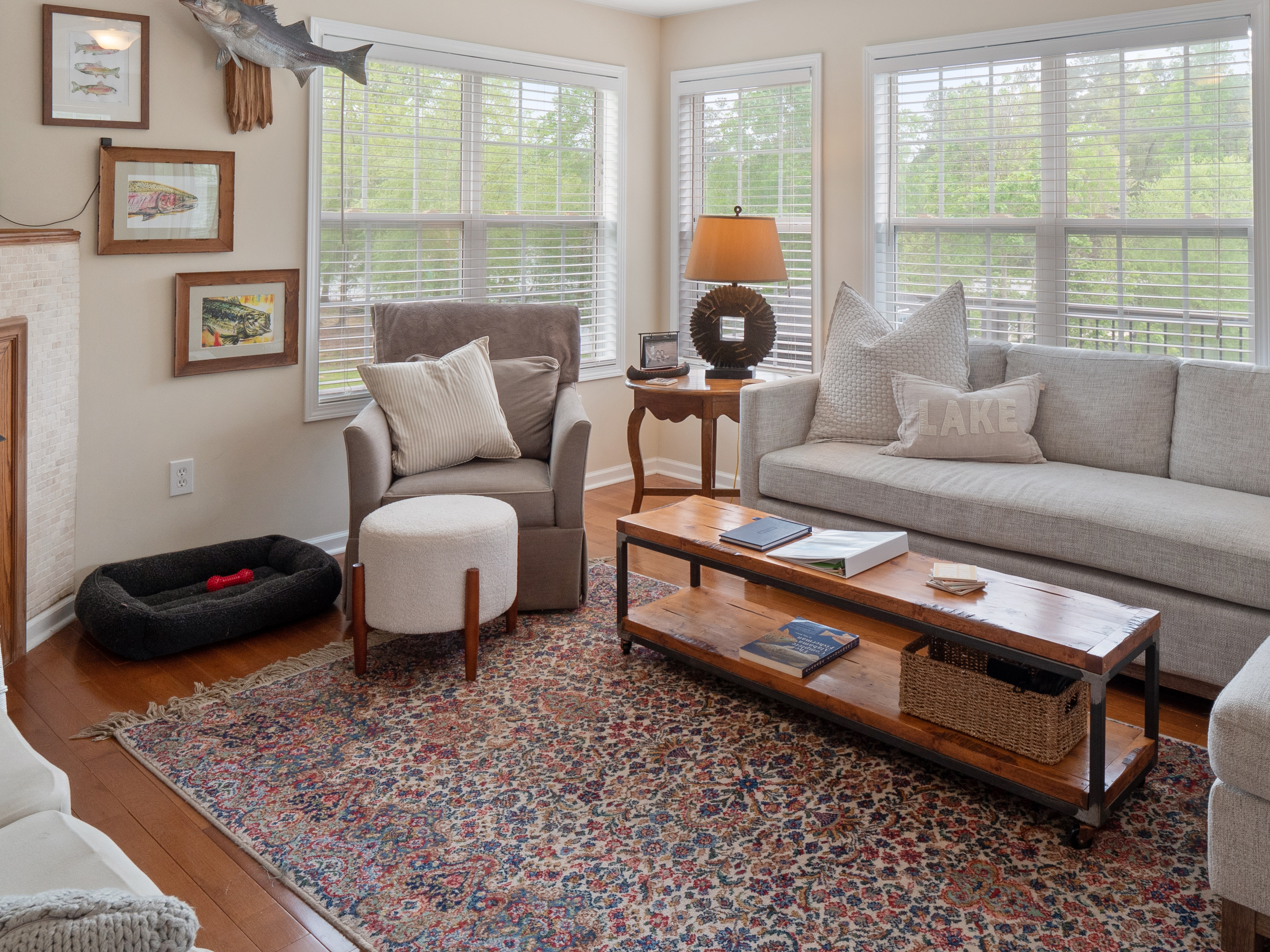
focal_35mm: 26
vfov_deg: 49.9
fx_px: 954
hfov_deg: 66.8
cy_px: 190
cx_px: 742
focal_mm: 8
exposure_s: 1/15
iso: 200
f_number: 5.6
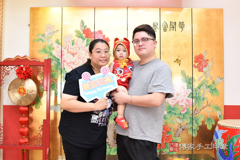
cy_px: 80
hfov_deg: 54.4
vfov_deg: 37.9
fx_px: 233
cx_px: 120
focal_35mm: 35
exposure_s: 1/200
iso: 1000
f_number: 4.5
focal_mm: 35
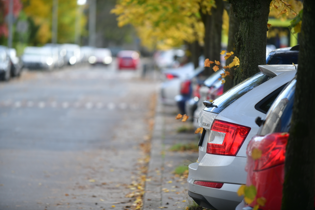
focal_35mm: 200
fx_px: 1750
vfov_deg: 6.9
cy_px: 105
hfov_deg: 10.3
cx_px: 158
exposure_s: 1/500
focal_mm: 200
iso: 110
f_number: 2.8
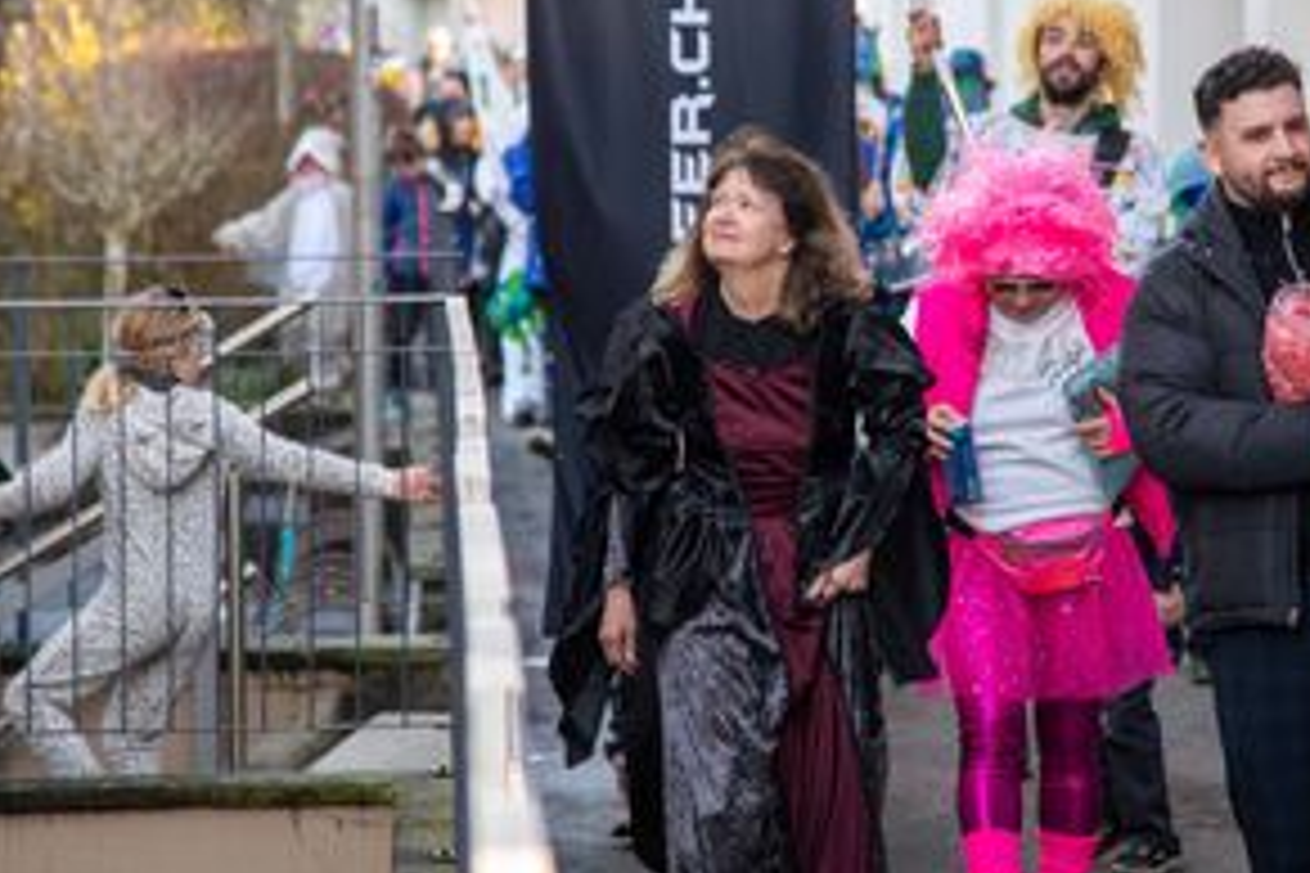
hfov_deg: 9.2
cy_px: 333
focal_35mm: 223
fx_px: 8114
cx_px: 851
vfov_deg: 6.2
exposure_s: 1/400
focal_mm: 120
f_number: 4
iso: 1600
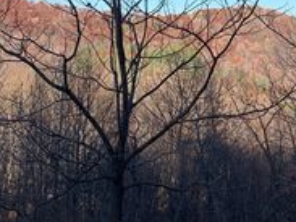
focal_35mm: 71
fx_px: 607
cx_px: 247
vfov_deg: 19.7
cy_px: -28
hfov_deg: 26.8
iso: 25
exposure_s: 1/1585
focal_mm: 4.25
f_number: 1.8
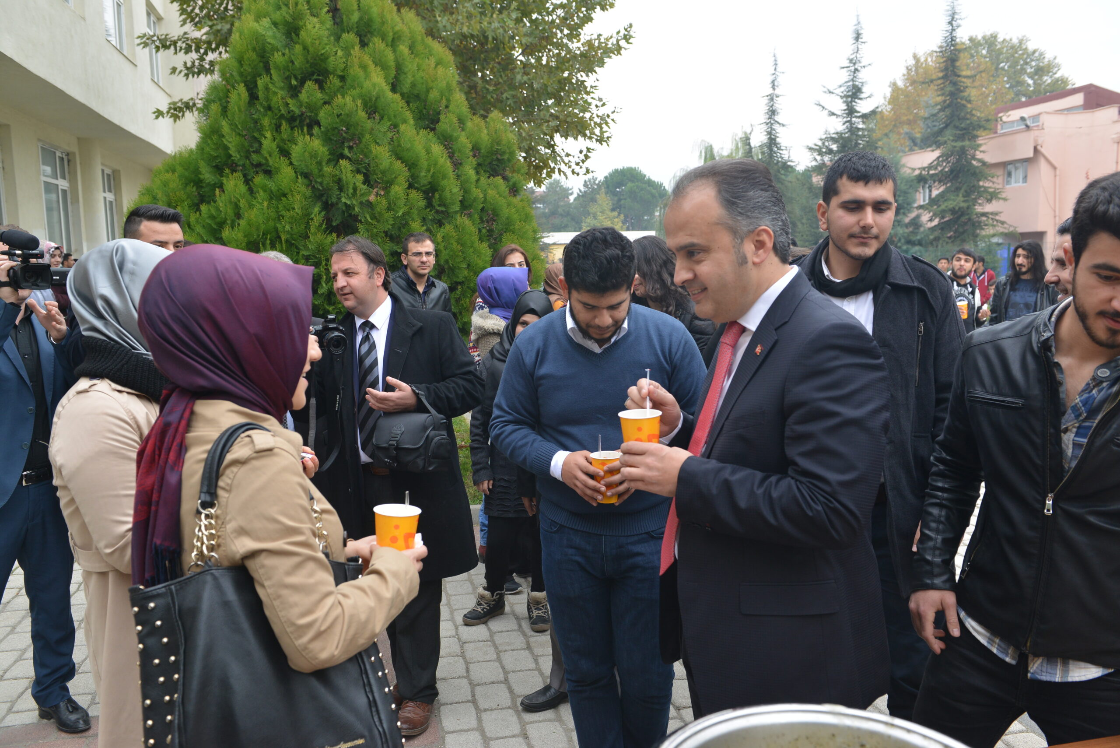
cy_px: 374
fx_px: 903
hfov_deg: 63.6
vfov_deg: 45.0
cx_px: 560
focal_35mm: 29
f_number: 5.6
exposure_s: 1/250
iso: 640
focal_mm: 29
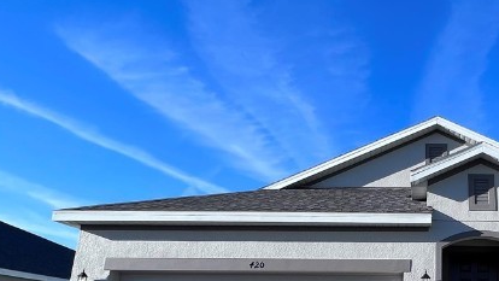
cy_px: 205
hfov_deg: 51.2
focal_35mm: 35
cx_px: 433
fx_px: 463
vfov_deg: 33.2
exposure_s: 1/1325
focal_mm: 1.57
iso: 32
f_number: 1.8
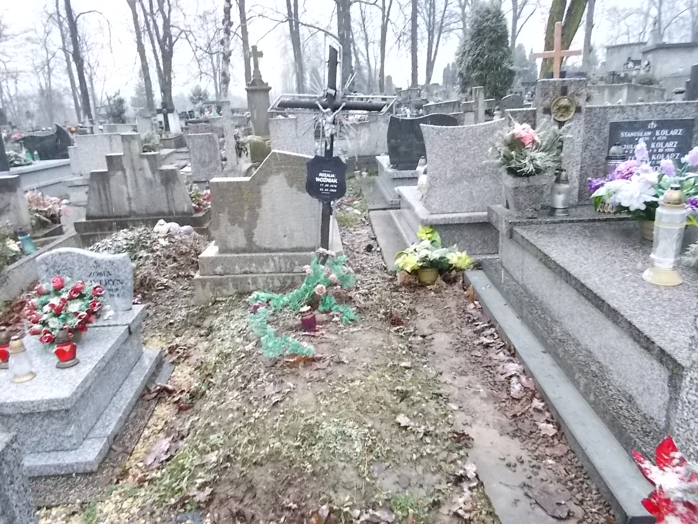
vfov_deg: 53.1
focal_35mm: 26
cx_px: 349
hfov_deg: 67.3
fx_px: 524
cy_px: 262
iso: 400
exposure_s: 1/50
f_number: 3.2
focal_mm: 4.6
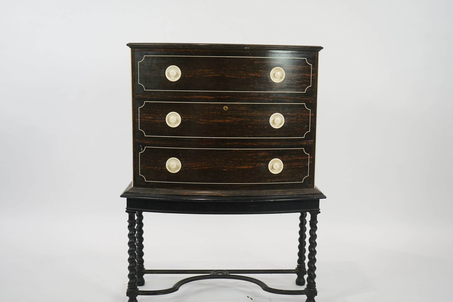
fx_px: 566
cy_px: 163
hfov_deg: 43.6
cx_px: 241
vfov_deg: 29.9
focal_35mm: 45
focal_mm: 40
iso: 400
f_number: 5
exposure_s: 1/60
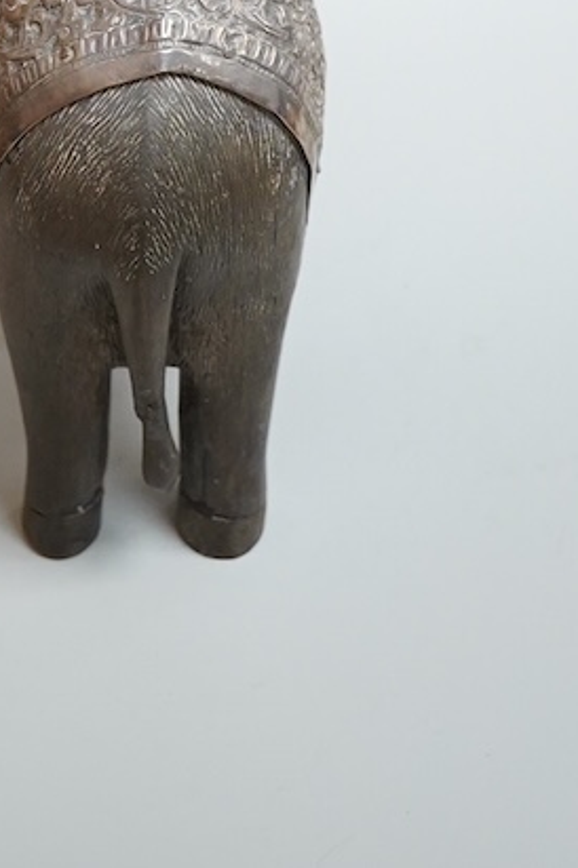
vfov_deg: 15.7
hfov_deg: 11.1
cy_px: -313
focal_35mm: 123
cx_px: 122
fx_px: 2967
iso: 2500
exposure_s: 1/320
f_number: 5
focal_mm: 30
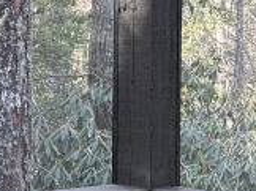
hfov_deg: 12.0
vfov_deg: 9.7
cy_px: 25
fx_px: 1122
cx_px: -198
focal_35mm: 152
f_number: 1.78
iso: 80
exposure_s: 1/120
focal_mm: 6.76
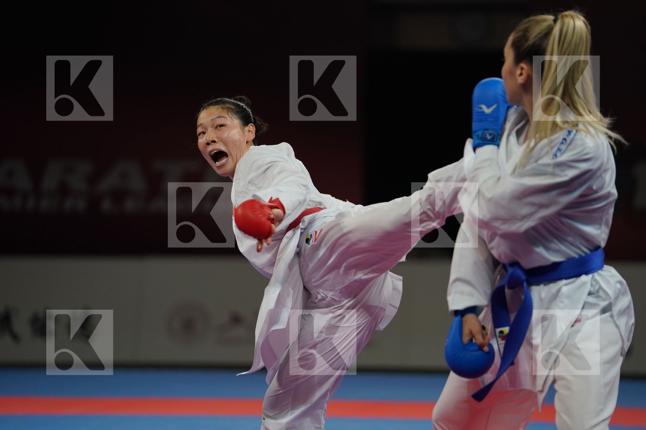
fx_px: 3302
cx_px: 323
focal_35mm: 184
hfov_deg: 11.2
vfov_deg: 7.5
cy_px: 215
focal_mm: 184
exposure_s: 1/1000
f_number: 2.8
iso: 1000
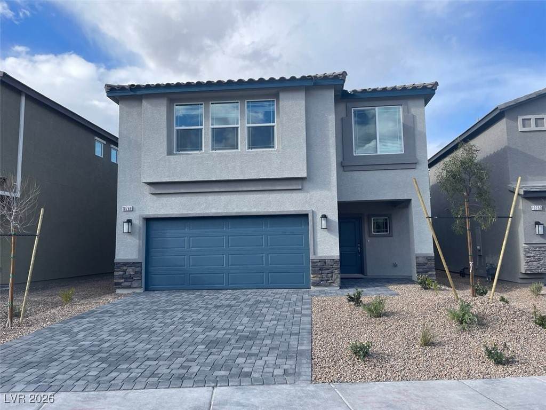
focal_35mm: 26
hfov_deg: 67.3
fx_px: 410
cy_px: 205
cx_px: 273
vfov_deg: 53.1
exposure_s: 1/1595
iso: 32
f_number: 1.6
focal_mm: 4.2
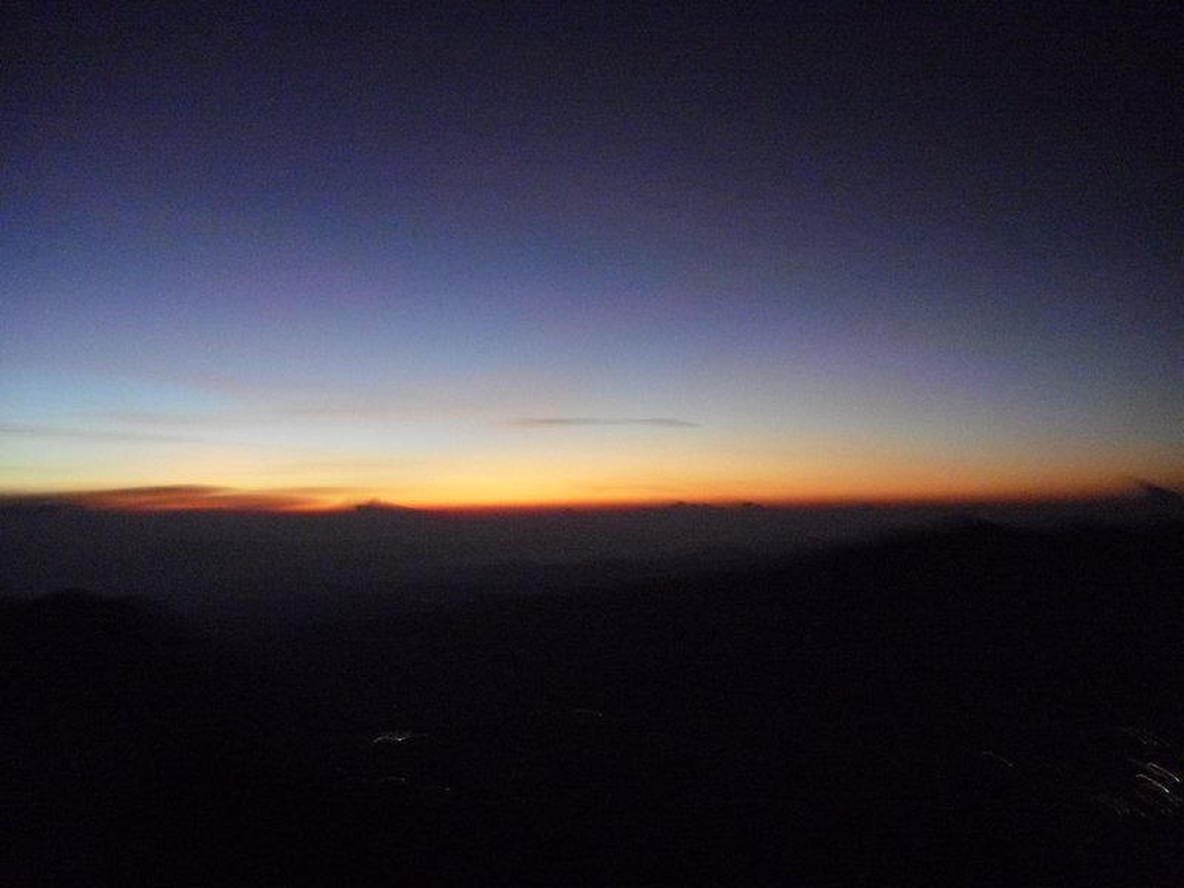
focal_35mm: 38
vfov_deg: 37.7
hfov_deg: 49.0
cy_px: 444
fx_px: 1300
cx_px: 592
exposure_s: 1/10
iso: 800
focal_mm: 6.2
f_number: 2.8
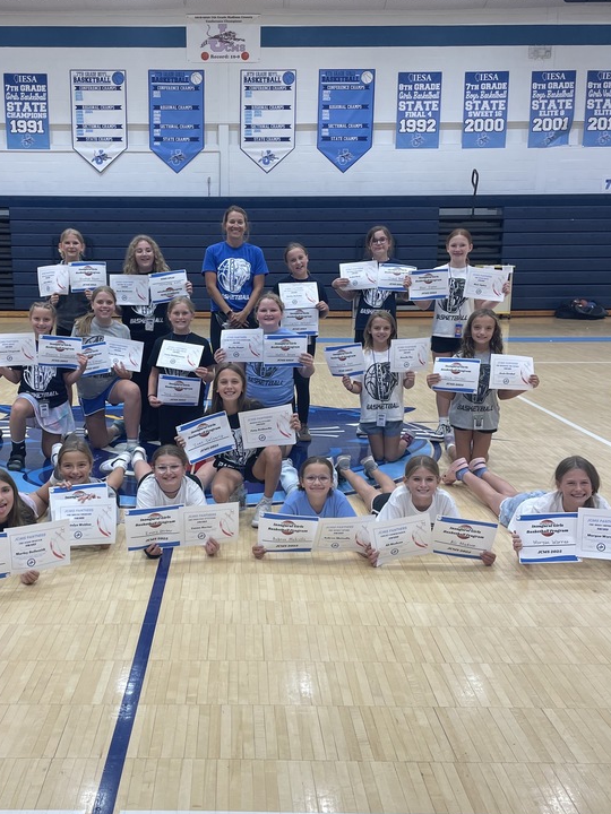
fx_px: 871
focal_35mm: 37
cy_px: 428
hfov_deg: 38.4
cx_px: 220
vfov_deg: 50.1
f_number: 1.6
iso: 64
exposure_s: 1/120
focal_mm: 4.2
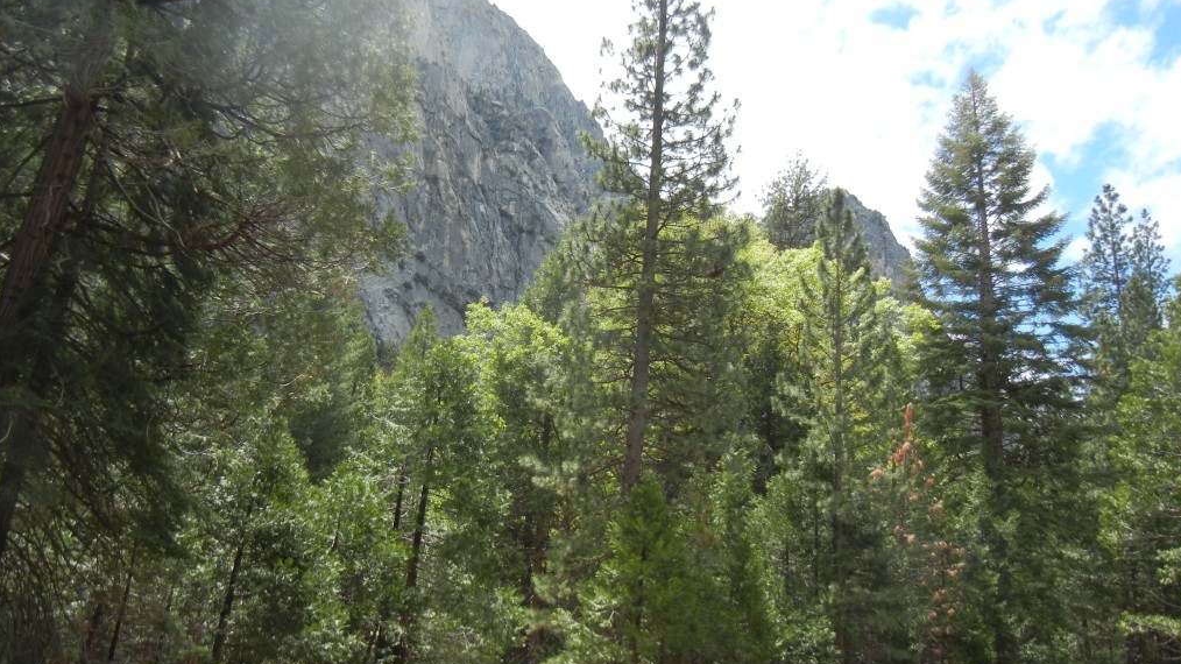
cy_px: 362
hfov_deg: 59.5
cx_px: 593
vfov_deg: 35.6
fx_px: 1033
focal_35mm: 33
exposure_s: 1/755
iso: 160
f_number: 3.5
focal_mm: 5.4
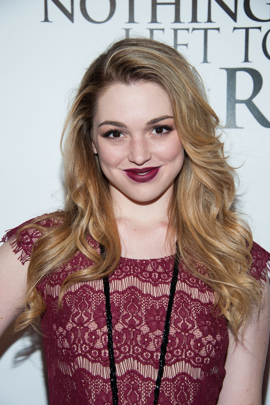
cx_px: 135
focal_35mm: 100
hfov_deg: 13.7
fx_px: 1126
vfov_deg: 20.4
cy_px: 202
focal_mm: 100
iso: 500
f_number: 8
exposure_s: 1/160
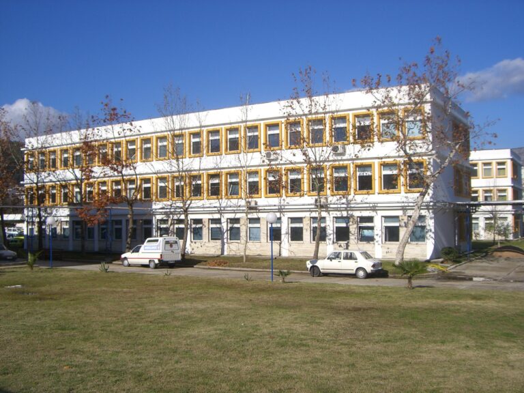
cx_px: 262
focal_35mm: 38
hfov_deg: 49.0
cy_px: 196
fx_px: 575
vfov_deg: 37.7
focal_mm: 6.2
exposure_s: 1/1250
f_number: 4.3
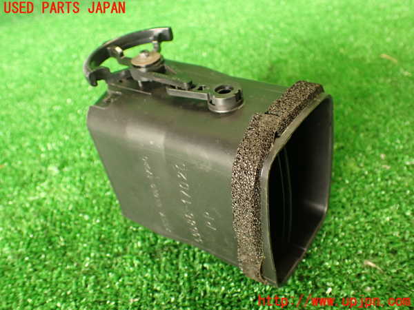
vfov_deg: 44.2
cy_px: 155
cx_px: 207
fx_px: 383
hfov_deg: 56.8
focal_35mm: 32
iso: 320
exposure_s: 1/30
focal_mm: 5.79
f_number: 2.4
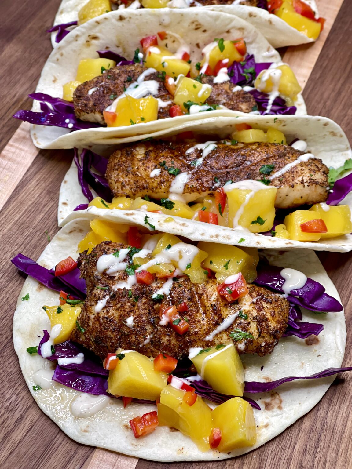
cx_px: 176
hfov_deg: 22.9
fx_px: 868
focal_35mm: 64
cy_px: 234
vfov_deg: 30.3
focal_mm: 7.5
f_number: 2.2
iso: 125
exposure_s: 1/121
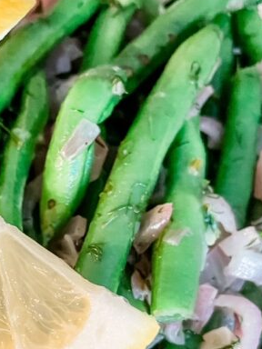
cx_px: 25
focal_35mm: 55
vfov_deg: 34.3
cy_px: 253
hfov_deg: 25.7
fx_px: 555
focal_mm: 4.2
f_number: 1.6
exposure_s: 1/60
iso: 500
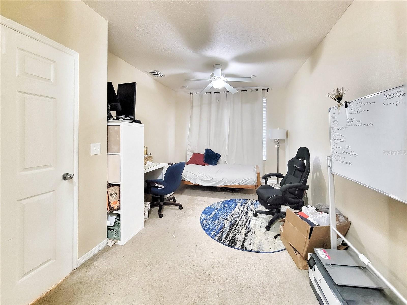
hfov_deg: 106.2
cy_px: 152
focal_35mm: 13
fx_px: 153
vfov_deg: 89.9
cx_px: 204
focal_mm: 2.2
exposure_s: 1/24
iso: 800
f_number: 2.2
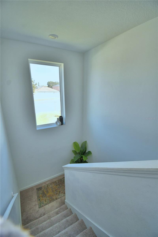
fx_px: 99
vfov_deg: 100.4
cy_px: 118
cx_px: 79
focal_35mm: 15
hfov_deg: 77.3
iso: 100
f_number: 4.5
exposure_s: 1/100
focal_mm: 10
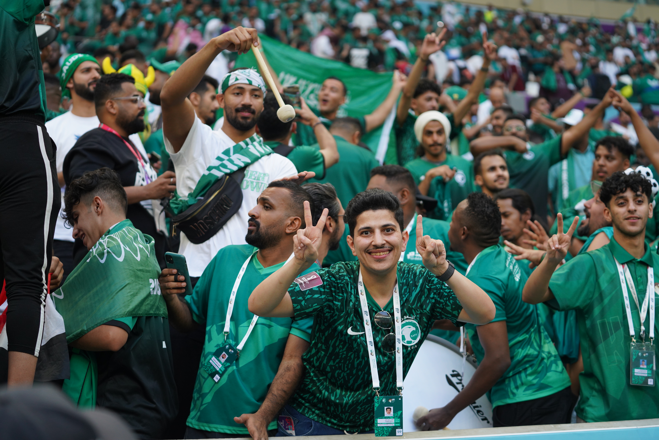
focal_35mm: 70
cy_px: 220
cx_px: 330
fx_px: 1281
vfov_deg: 19.5
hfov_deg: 28.8
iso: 800
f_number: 2.8
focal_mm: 70
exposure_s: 1/1000
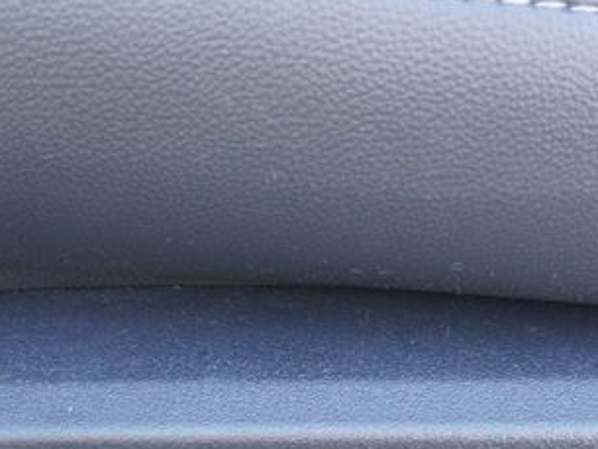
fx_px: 1676
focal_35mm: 97
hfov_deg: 19.6
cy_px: 651
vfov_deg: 14.4
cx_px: 606
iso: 1000
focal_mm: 20
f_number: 4
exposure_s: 1/60
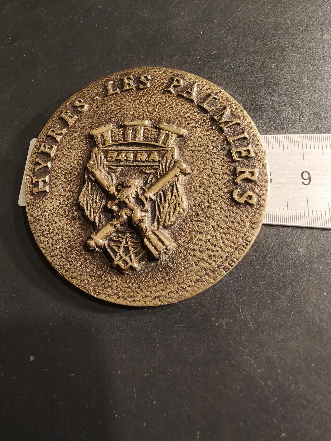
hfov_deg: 58.9
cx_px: 166
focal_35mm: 23
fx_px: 293
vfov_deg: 73.9
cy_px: 220
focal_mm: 2.32
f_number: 2
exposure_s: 1/78.7
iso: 200
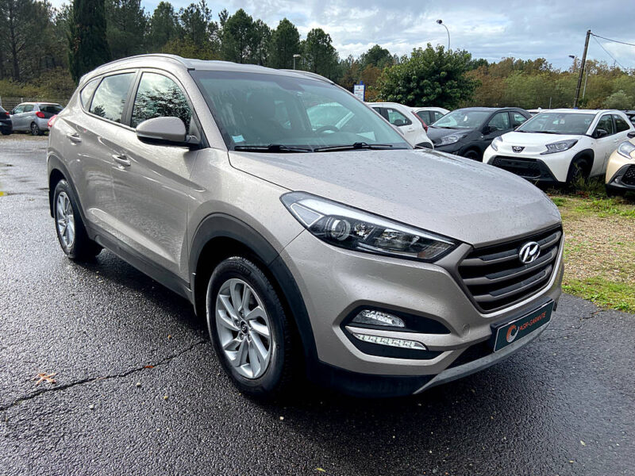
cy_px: 238
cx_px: 318
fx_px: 477
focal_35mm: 26
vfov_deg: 53.1
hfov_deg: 67.3
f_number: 1.8
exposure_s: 1/1412
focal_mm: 4.25
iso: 32
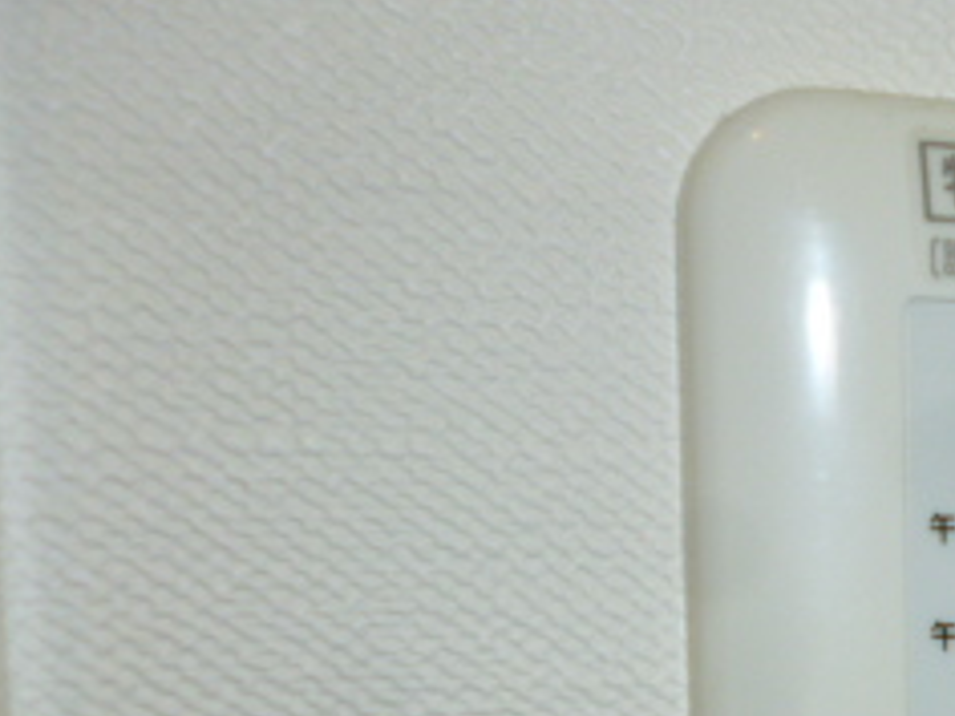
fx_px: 2097
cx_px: 1271
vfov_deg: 18.3
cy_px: 870
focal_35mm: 76
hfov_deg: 22.7
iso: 100
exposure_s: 1/60
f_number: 3.1
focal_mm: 5
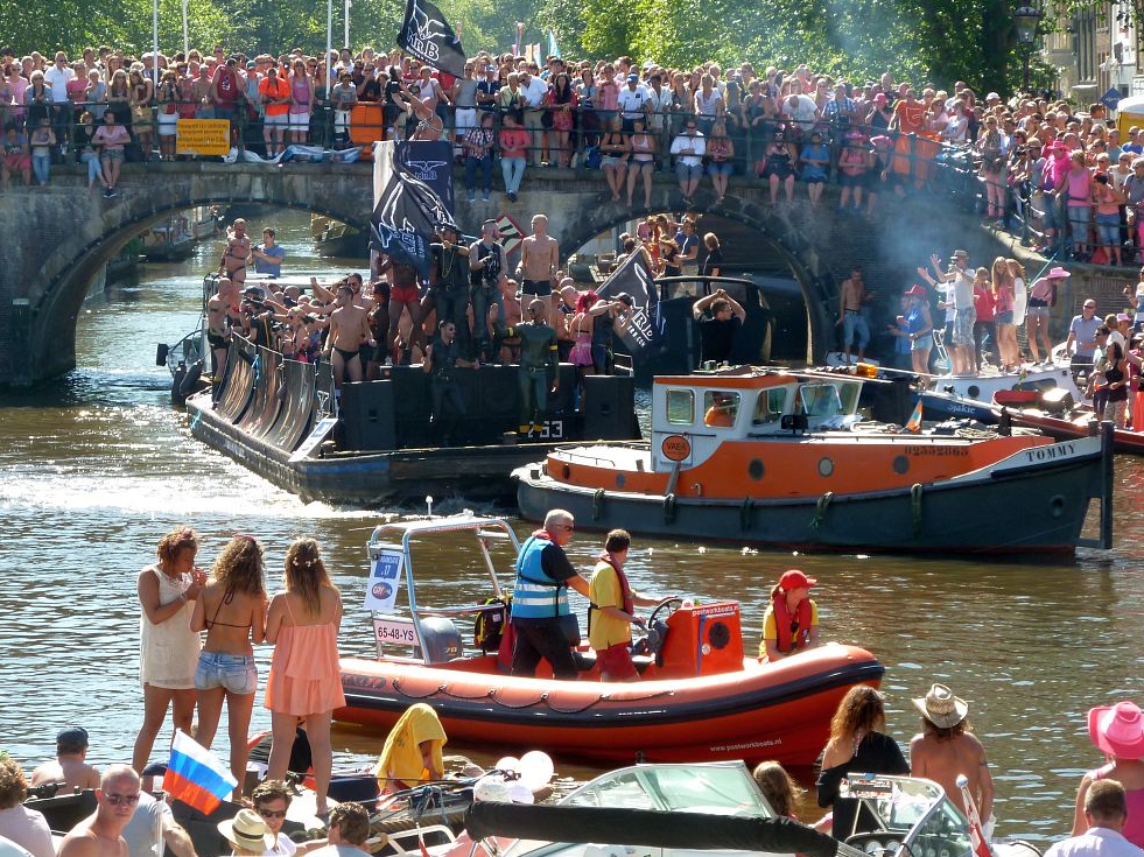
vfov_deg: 9.0
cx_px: 587
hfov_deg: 12.0
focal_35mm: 165
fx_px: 5451
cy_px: 433
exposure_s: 1/125
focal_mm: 25.9
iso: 80
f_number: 4.5
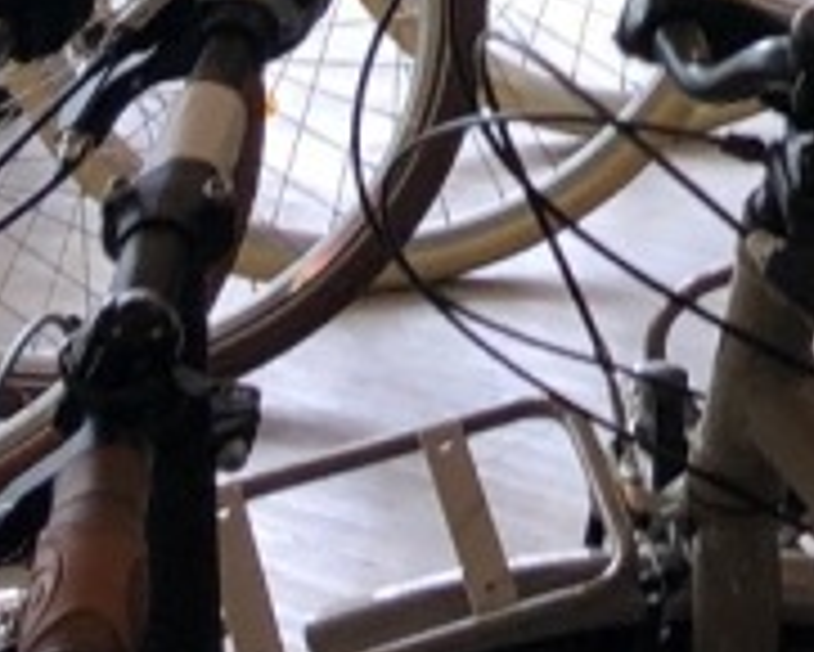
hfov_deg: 8.8
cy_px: -1061
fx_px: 4652
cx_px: 2127
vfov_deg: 7.4
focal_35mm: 193
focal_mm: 3.99
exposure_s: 1/100
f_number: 1.8
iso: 40
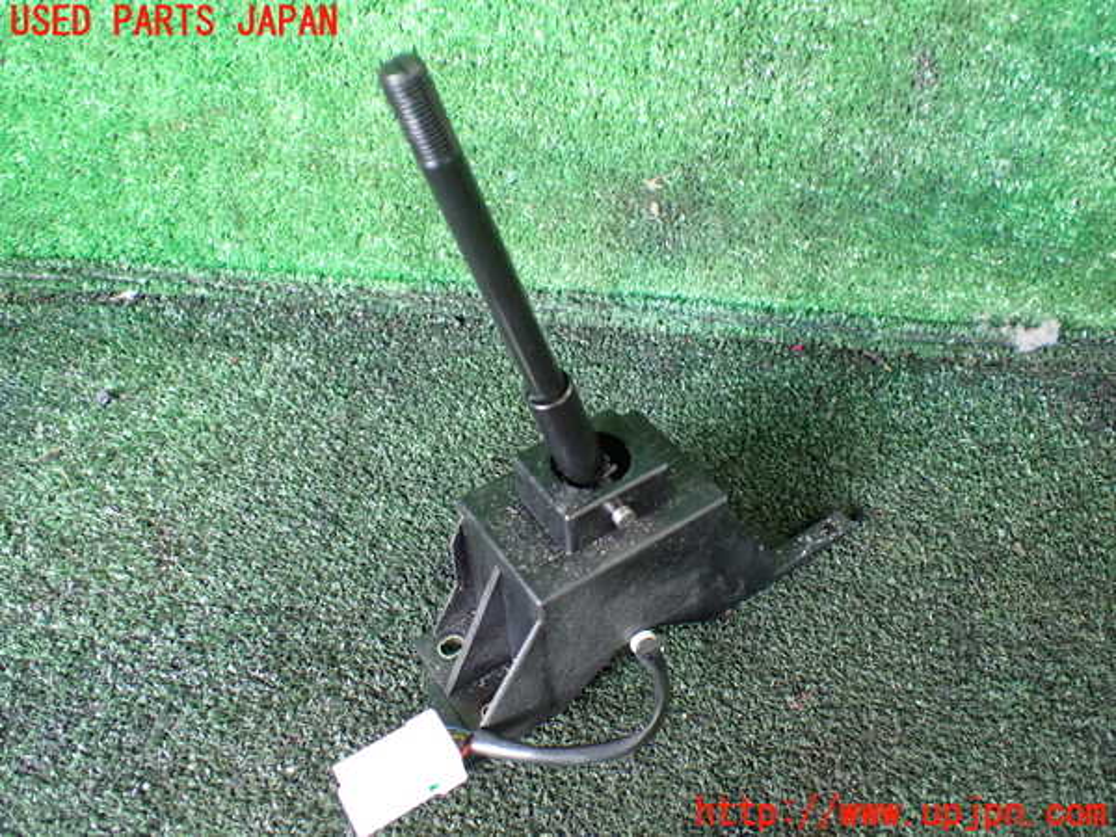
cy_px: 418
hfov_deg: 60.0
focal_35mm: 30
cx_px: 558
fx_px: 967
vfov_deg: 46.8
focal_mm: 5.4
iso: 800
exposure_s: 1/50
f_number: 2.3
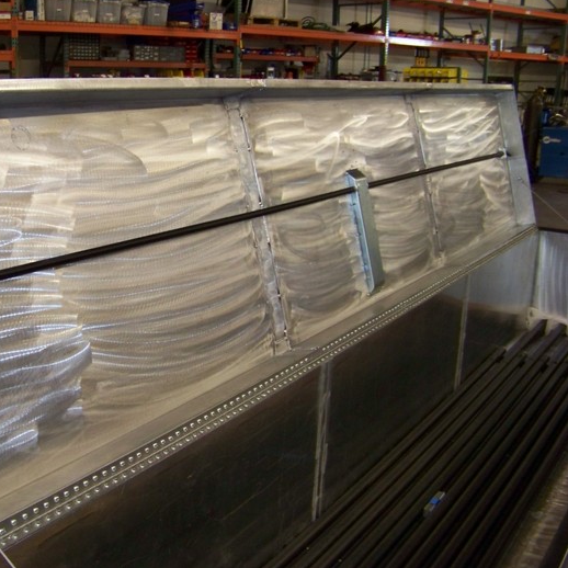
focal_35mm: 43
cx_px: 185
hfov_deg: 38.7
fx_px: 798
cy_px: 282
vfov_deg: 39.2
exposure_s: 1/30
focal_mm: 5.85
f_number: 2.8
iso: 200
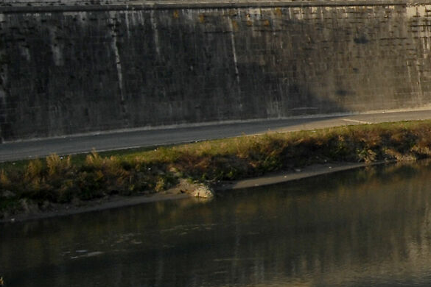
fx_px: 1772
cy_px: 16
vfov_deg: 9.2
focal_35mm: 148
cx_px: 742
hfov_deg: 12.8
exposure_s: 1/500
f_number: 6.3
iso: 220
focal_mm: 24
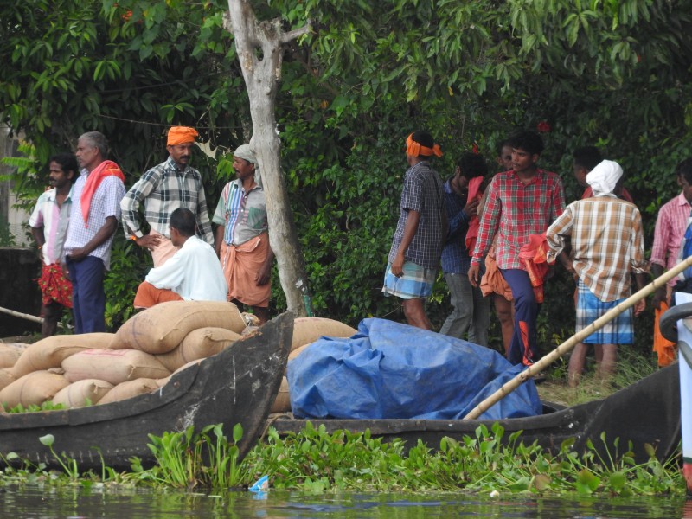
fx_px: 8996
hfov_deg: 4.4
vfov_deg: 3.3
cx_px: 346
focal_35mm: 450
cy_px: 260
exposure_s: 1/250
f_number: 5.6
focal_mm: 80.6
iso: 280
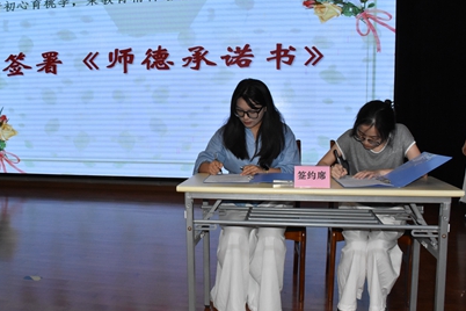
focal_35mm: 32
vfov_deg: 41.1
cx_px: 199
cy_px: 158
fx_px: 414
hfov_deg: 58.5
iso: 3200
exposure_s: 1/250
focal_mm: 18
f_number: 14
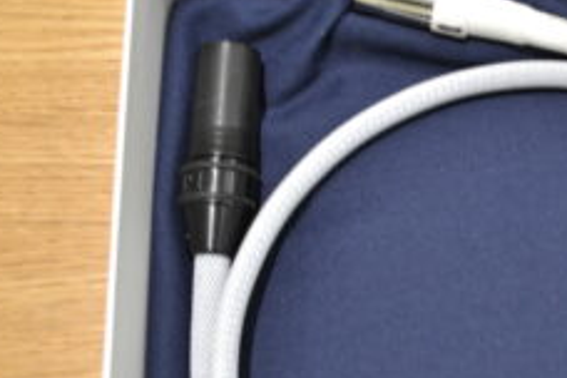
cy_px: 257
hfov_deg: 24.5
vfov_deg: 16.8
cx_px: 480
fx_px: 1276
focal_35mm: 81
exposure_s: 1/15
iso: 500
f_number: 4
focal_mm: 24
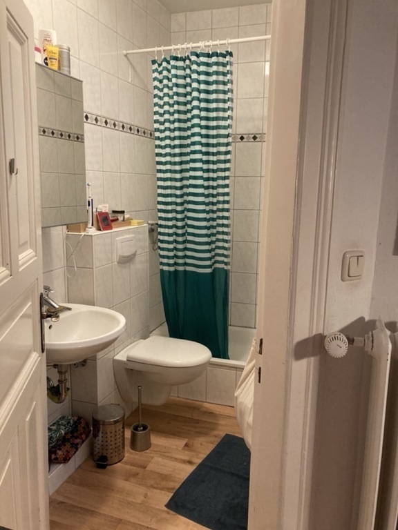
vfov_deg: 63.4
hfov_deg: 49.7
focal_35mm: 28
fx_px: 429
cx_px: 199
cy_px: 265
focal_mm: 3.99
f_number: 1.8
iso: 250
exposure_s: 1/33
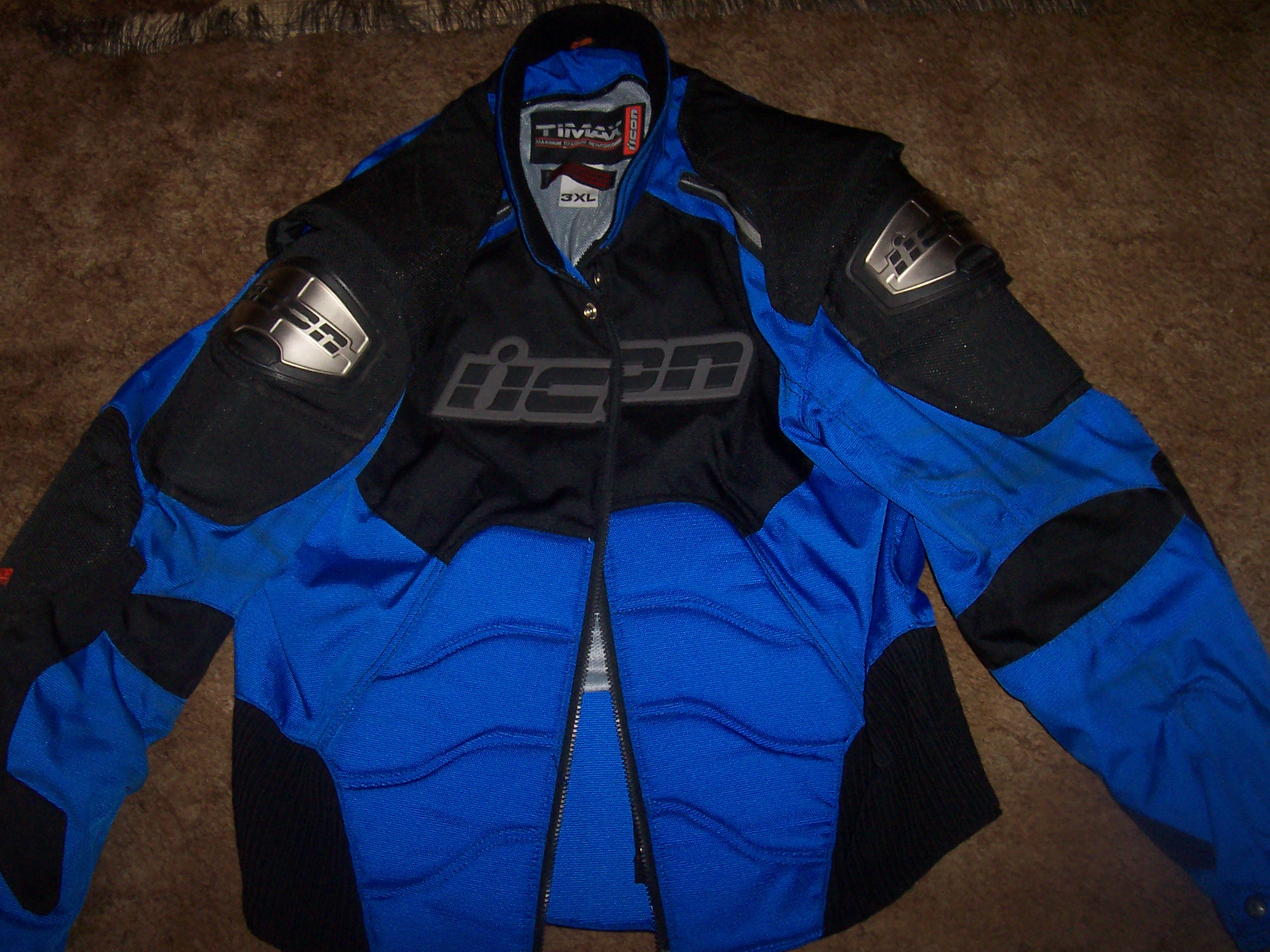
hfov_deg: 50.1
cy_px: 476
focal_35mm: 37
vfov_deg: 38.7
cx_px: 635
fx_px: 1357
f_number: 2.8
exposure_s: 1/60
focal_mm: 5.6
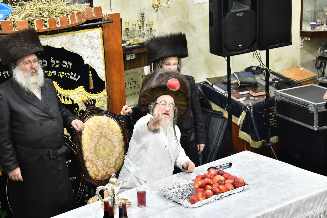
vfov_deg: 17.5
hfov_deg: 26.0
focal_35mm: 78
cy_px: 109
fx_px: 708
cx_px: 164
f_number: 5.6
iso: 1250
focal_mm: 78
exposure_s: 1/160
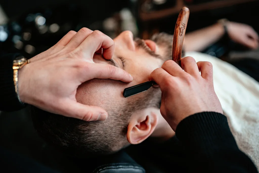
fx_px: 252
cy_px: 86
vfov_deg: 37.9
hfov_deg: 54.4
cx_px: 130
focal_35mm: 35
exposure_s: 1/500
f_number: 1.7
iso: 400
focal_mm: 35
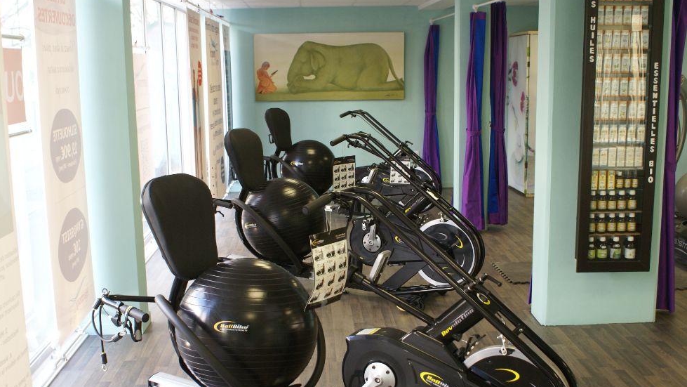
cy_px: 227
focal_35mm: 45
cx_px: 337
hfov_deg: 45.5
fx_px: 820
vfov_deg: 26.5
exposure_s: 1/50
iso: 250
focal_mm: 28
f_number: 4.5
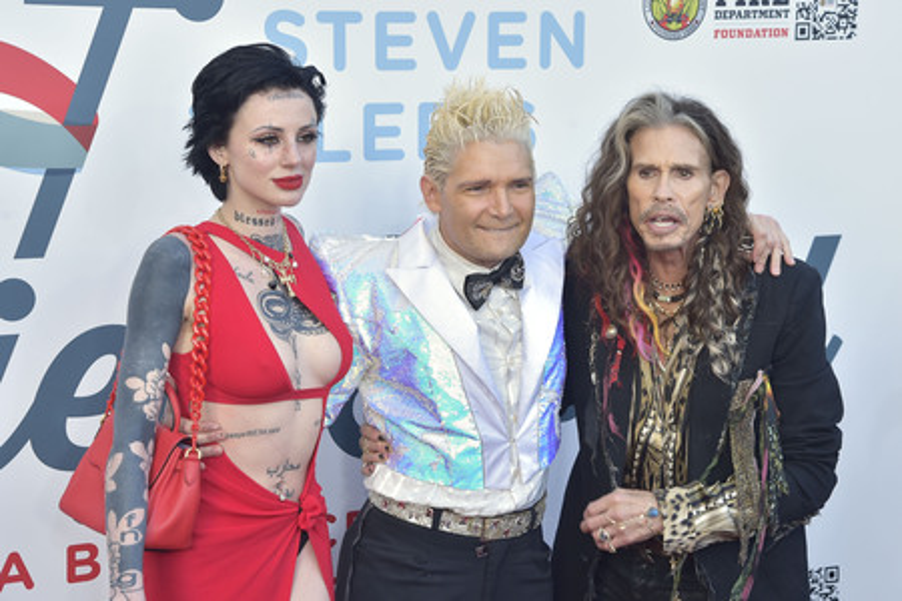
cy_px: 300
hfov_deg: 28.8
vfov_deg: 19.5
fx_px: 1754
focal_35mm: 70
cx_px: 451
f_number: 6.3
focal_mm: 70
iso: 500
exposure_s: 1/250
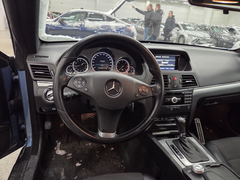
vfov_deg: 58.9
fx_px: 159
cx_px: 120
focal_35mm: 23
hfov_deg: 73.9
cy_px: 90
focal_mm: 5.4
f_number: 1.8
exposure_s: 1/100
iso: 800
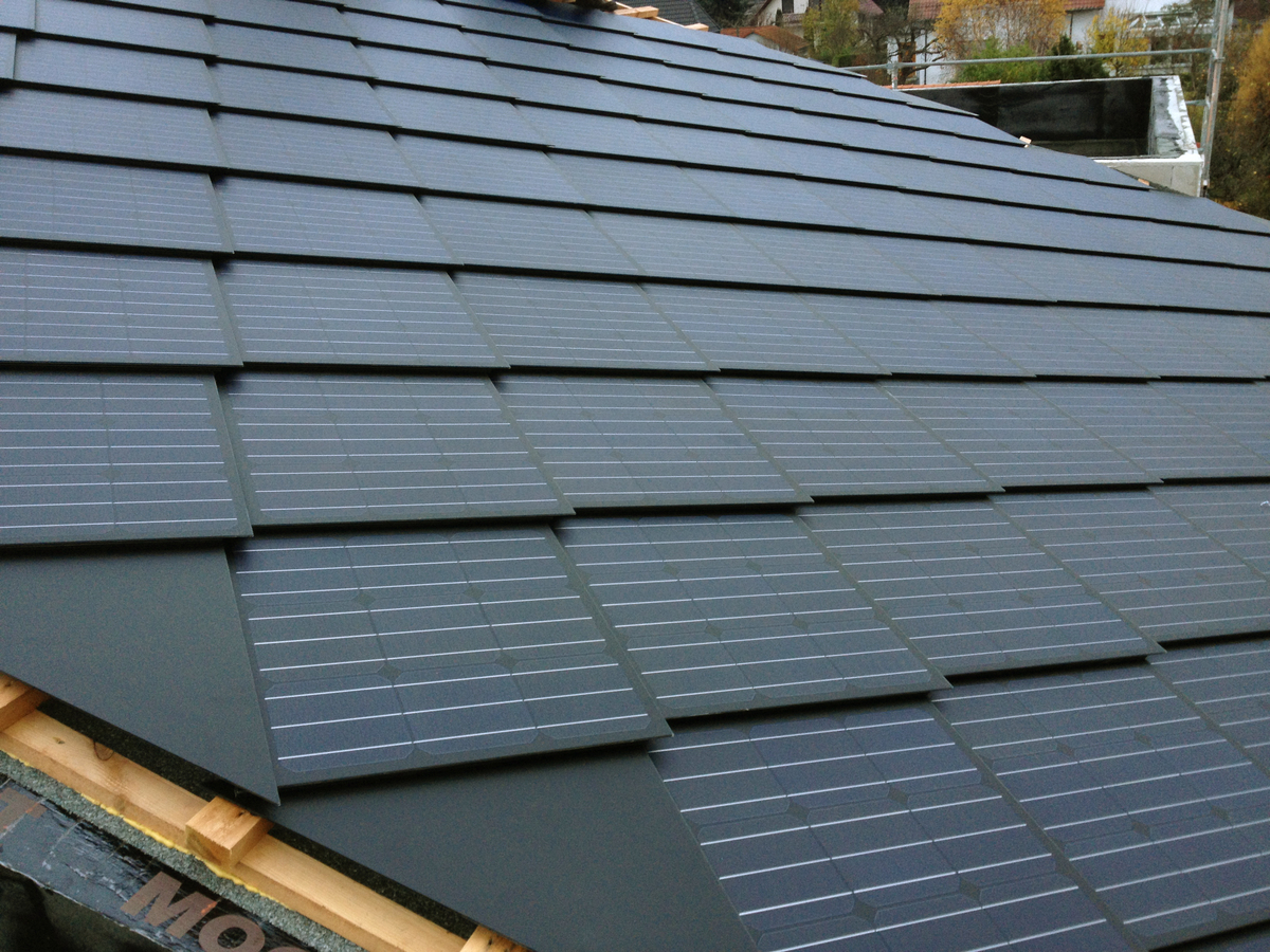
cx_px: 635
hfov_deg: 52.6
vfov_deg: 40.7
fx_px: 1284
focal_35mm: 35
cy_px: 476
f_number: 2.4
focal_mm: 4.28
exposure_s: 1/20
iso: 100
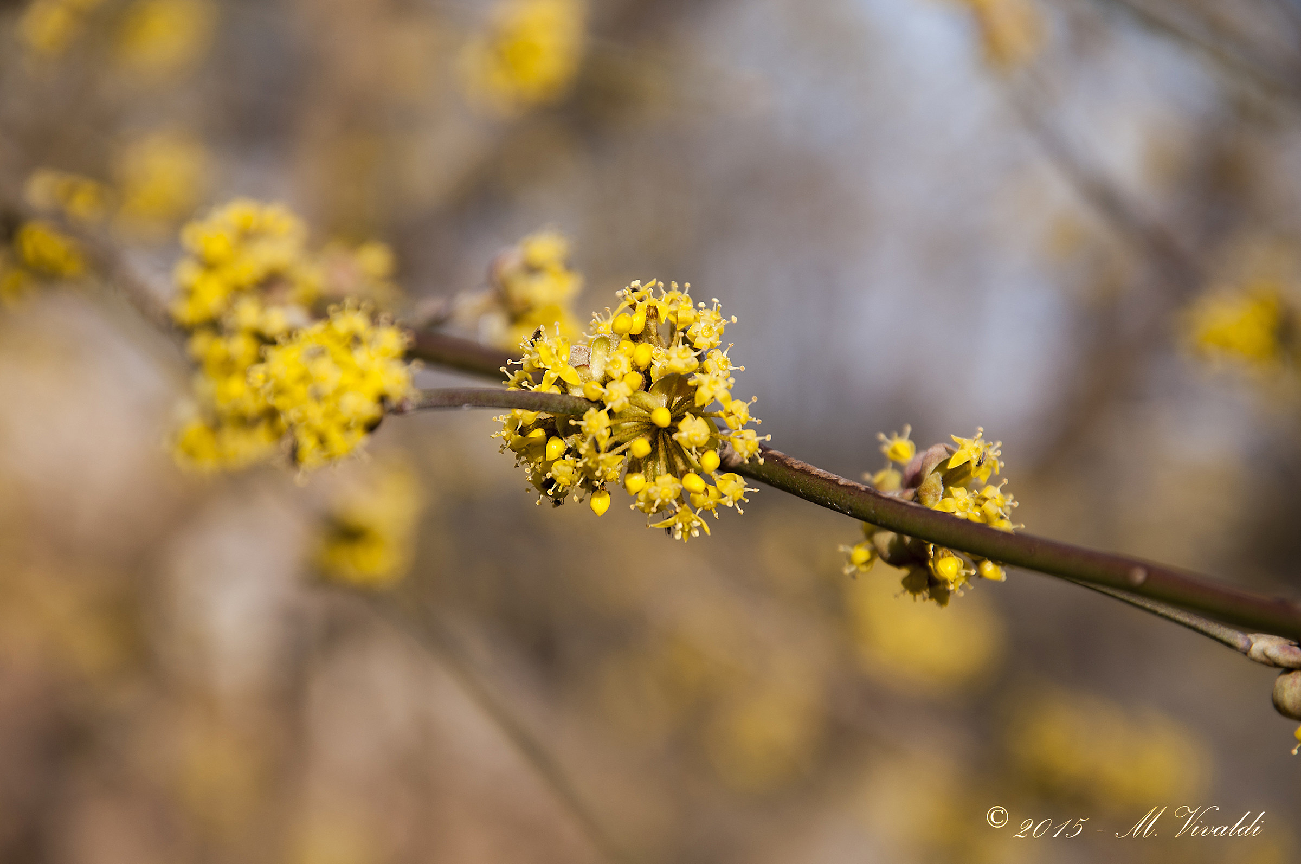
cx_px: 650
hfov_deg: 13.1
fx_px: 5685
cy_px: 432
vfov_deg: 8.7
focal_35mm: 158
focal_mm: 105
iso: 100
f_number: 9
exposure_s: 1/100
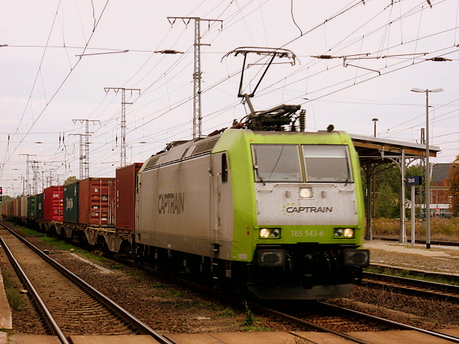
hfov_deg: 20.7
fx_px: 1260
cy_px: 172
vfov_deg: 15.6
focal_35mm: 95
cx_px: 230
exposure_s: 1/139
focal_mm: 17
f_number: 5.7
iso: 100
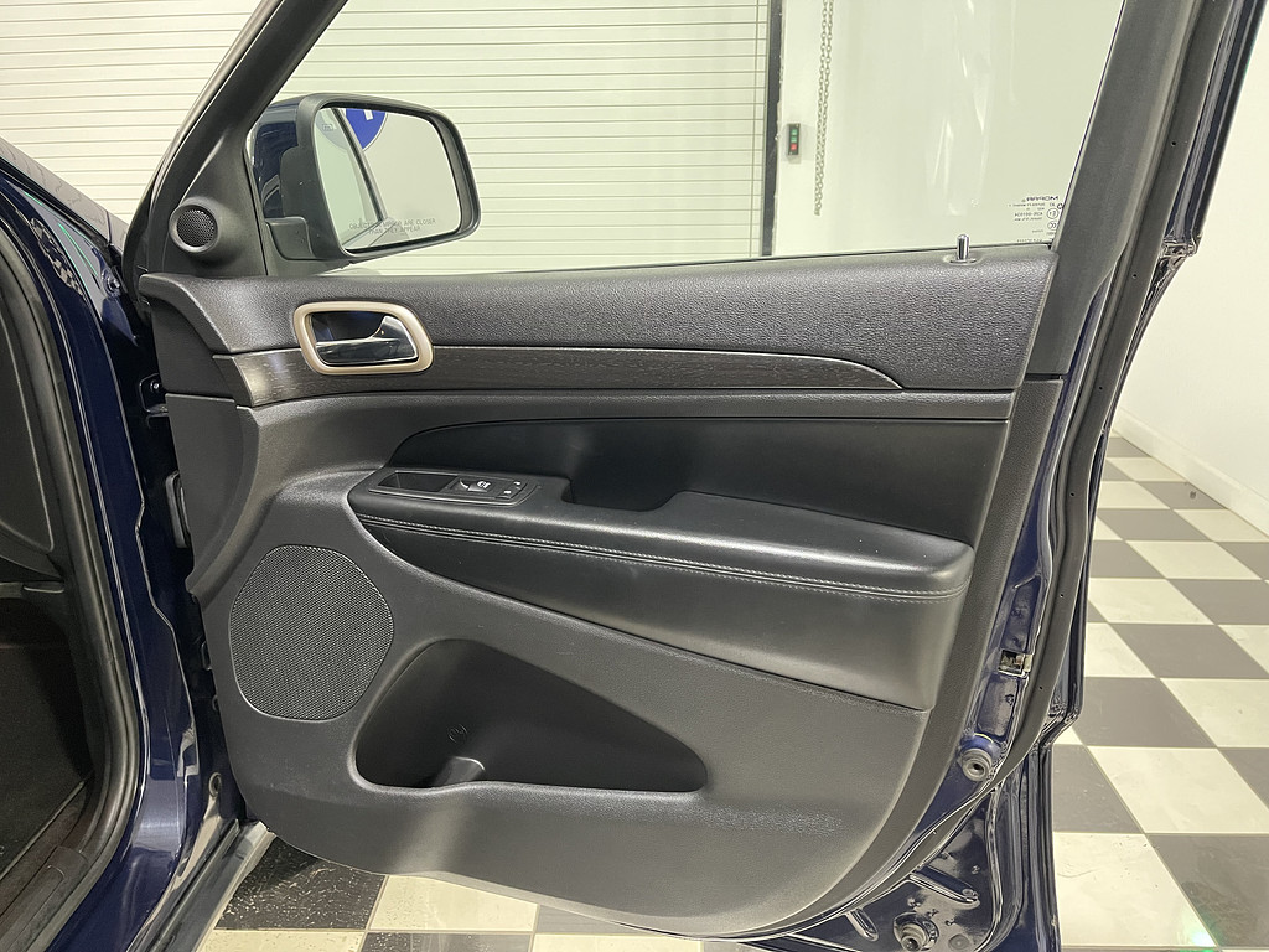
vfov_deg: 54.9
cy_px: 476
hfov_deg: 69.4
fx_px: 916
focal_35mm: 25
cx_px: 634
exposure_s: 1/60
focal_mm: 5.1
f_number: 1.6
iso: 400
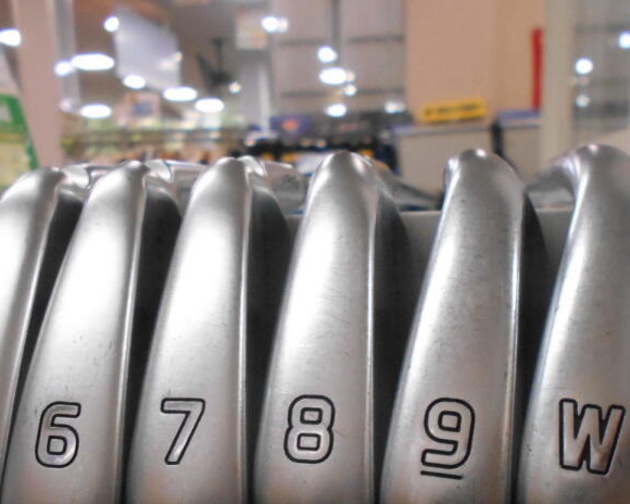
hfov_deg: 43.8
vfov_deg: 34.8
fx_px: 783
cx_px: 350
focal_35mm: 42
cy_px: 383
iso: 800
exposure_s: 1/200
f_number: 3.2
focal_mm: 4.6
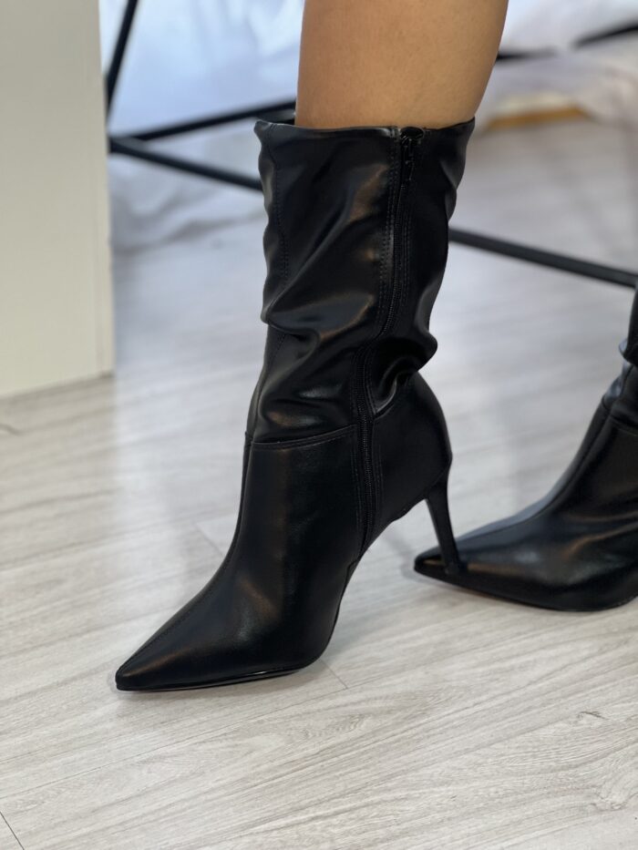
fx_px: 1892
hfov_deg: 19.1
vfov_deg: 25.3
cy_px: 425
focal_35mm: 77
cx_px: 319
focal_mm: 9
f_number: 2.8
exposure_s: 1/120
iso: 250
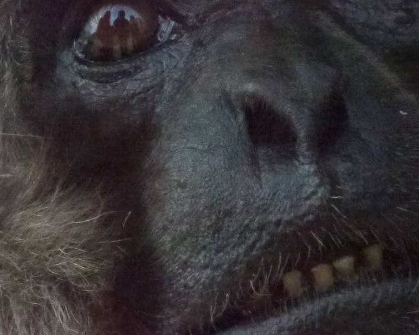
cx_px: 311
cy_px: 121
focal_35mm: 116
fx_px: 1439
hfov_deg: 16.5
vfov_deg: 13.3
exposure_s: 1/400
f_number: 14
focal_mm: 25
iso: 6400
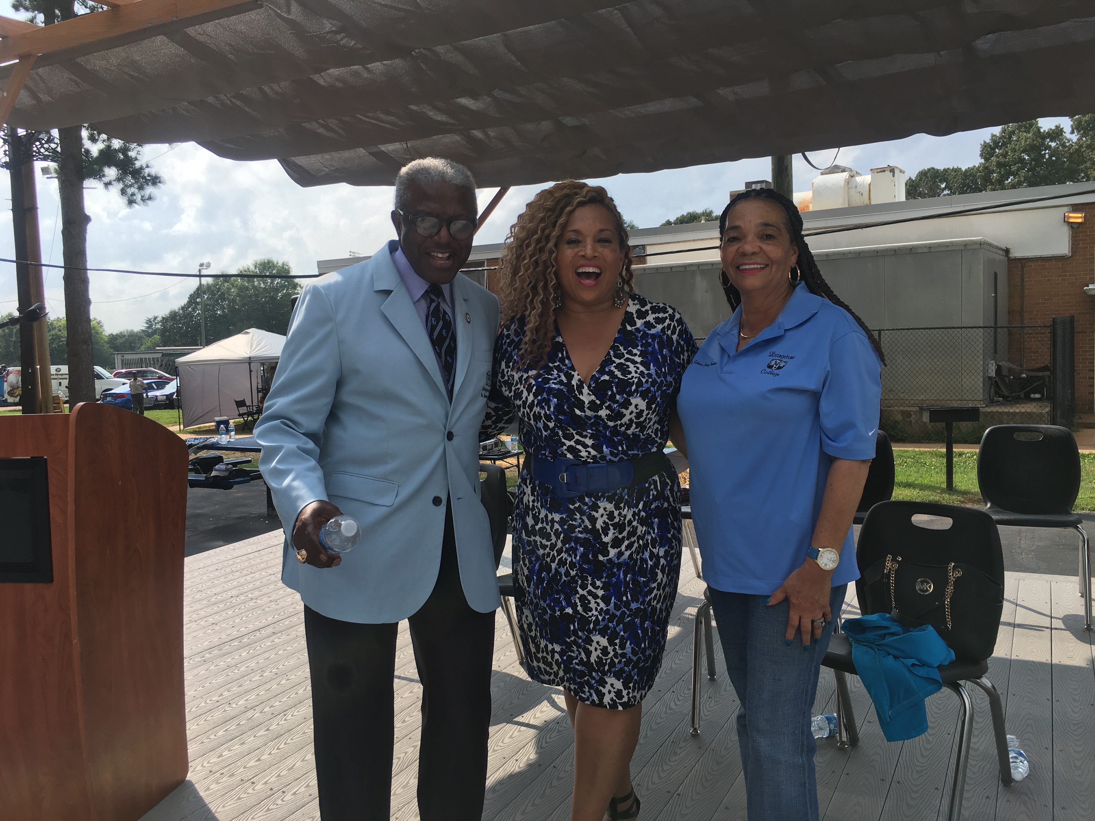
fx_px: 917
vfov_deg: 48.2
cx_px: 548
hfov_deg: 61.7
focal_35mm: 29
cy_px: 410
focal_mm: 4.15
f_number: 2.2
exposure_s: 1/1261
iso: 25
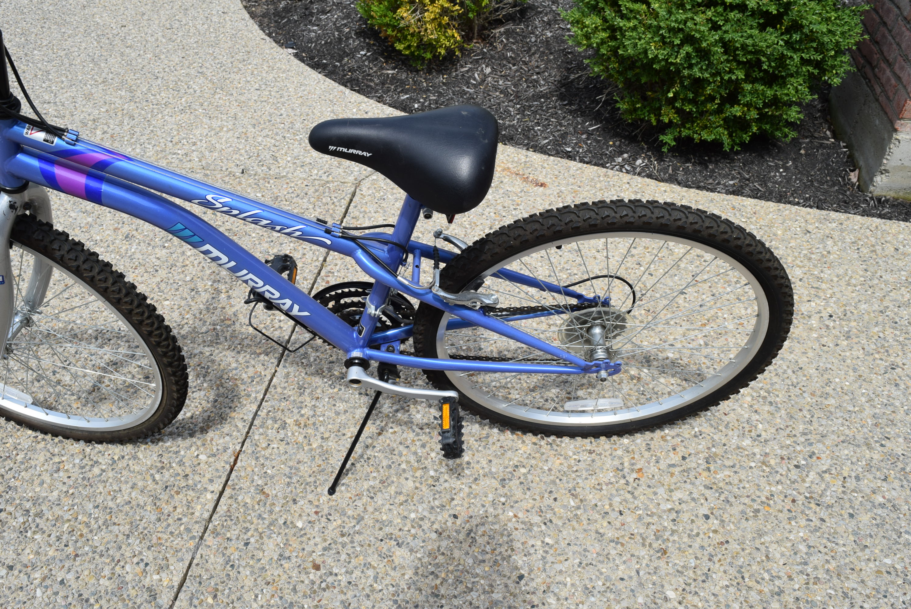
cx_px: 456
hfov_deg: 61.9
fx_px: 760
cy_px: 304
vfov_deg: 43.7
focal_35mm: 30
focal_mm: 20
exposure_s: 1/320
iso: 200
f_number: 9
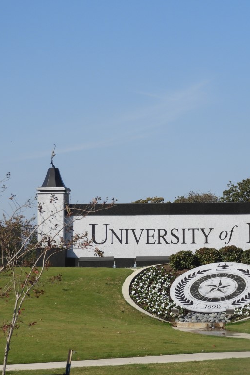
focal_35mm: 174
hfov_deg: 7.9
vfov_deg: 11.8
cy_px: 188
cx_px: 223
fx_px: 1812
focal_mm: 22.4
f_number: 5
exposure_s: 1/1000
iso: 100
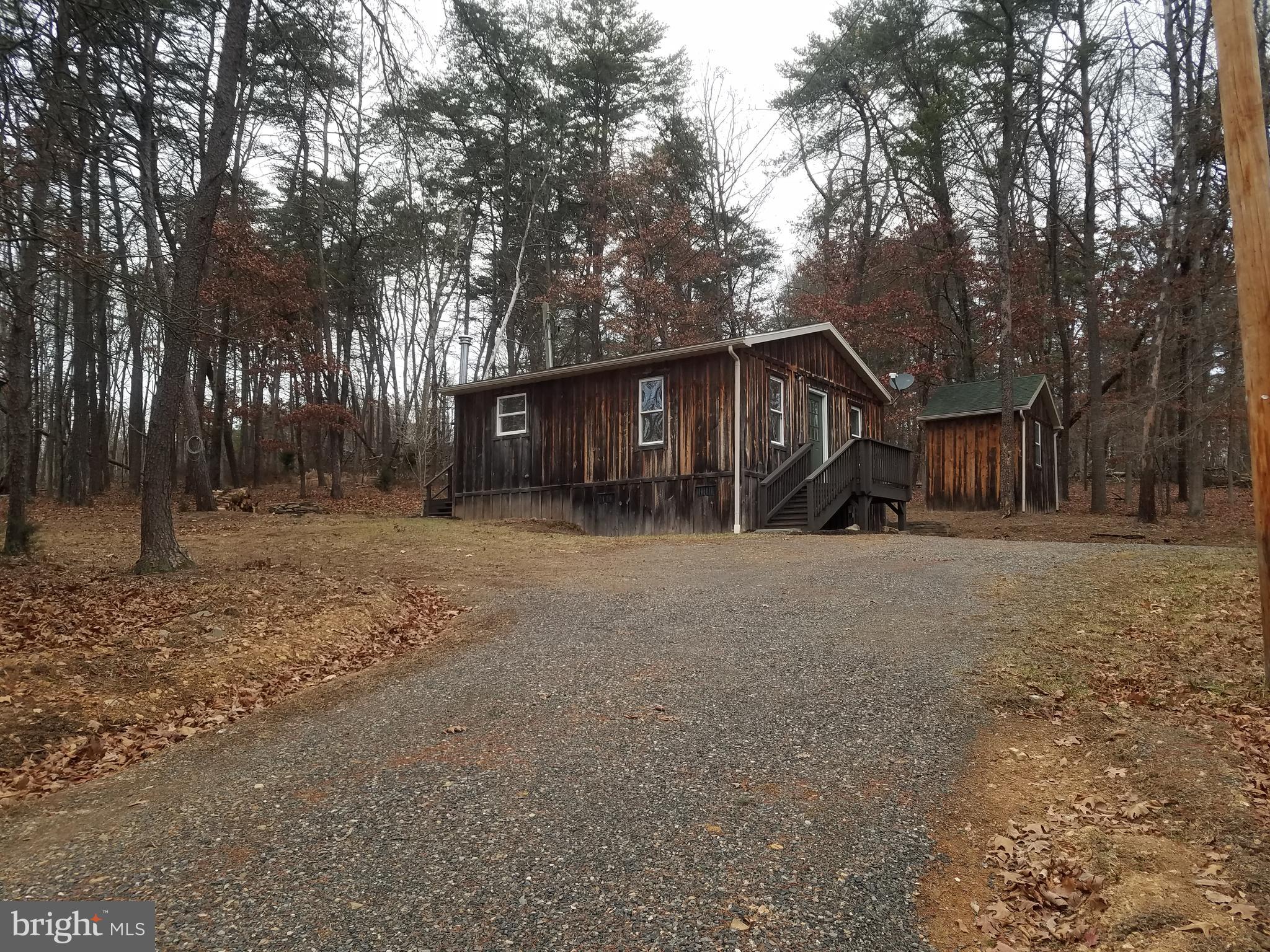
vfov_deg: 53.1
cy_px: 476
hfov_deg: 67.3
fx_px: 954
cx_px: 635
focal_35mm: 26
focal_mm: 4.2
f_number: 1.7
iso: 64
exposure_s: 1/60
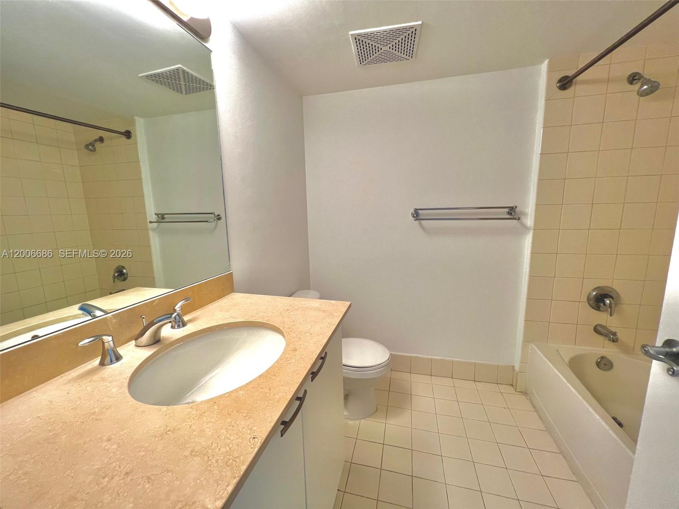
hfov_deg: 106.2
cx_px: 340
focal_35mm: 13
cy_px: 254
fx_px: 255
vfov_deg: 89.9
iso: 80
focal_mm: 1.57
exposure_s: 1/120
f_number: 1.8
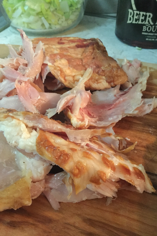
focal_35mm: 33
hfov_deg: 40.0
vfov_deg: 57.2
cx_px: 74
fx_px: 216
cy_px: 116
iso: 500
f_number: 2.4
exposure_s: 1/15
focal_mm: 3.3
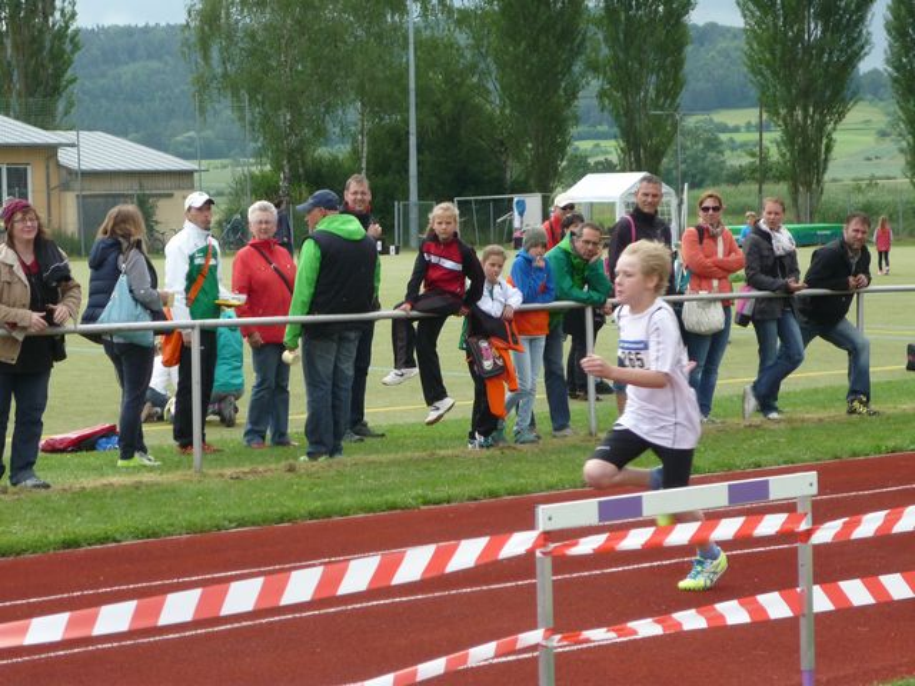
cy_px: 343
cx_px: 458
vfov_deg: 14.8
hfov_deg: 19.6
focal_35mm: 100
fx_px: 2643
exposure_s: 1/500
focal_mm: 16.5
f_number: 5.1
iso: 200
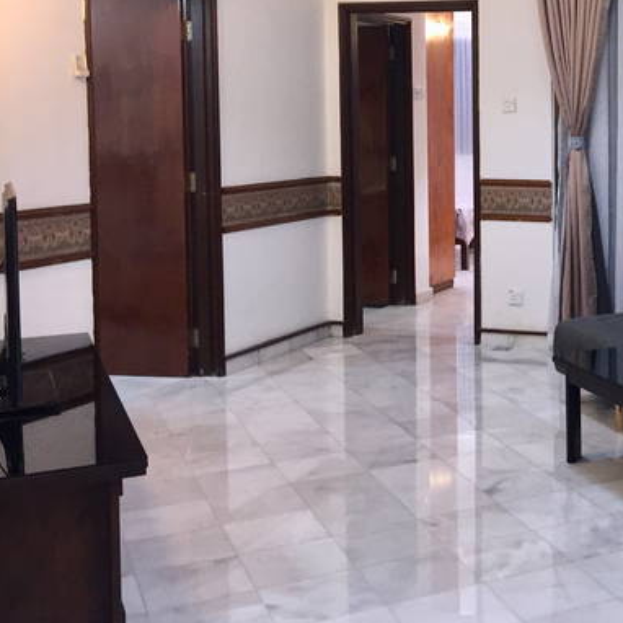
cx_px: 641
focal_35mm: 53
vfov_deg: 31.8
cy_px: 179
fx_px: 1079
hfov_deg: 29.8
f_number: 2.2
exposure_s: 1/33
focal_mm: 4.15
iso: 160
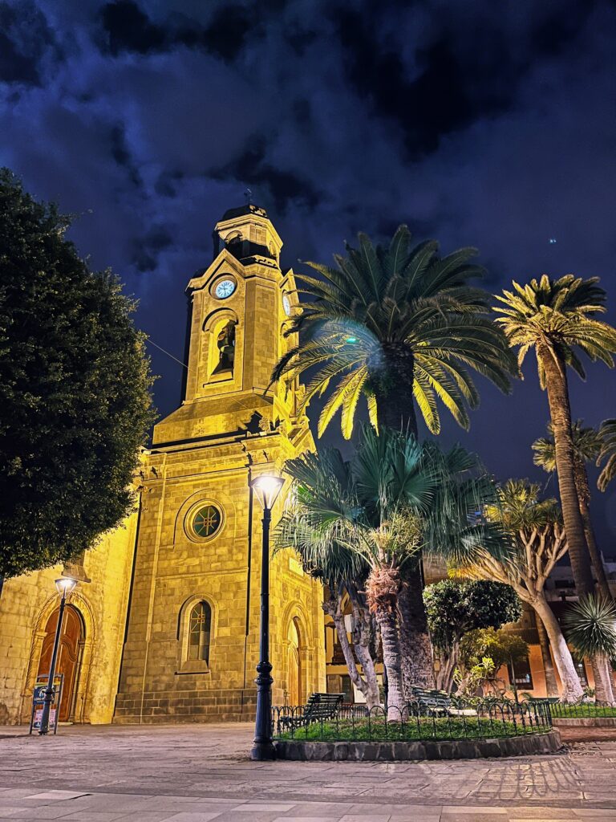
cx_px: 308
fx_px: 617
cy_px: 411
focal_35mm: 26
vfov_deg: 67.3
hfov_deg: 53.1
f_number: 1.6
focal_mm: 5.1
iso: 800
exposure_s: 1/17
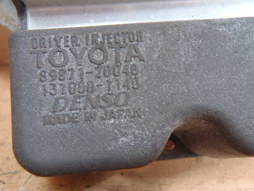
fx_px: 271
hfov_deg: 50.1
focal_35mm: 37
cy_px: 96
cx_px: 127
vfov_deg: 38.7
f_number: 4.7
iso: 200
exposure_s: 1/6
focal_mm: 6.64
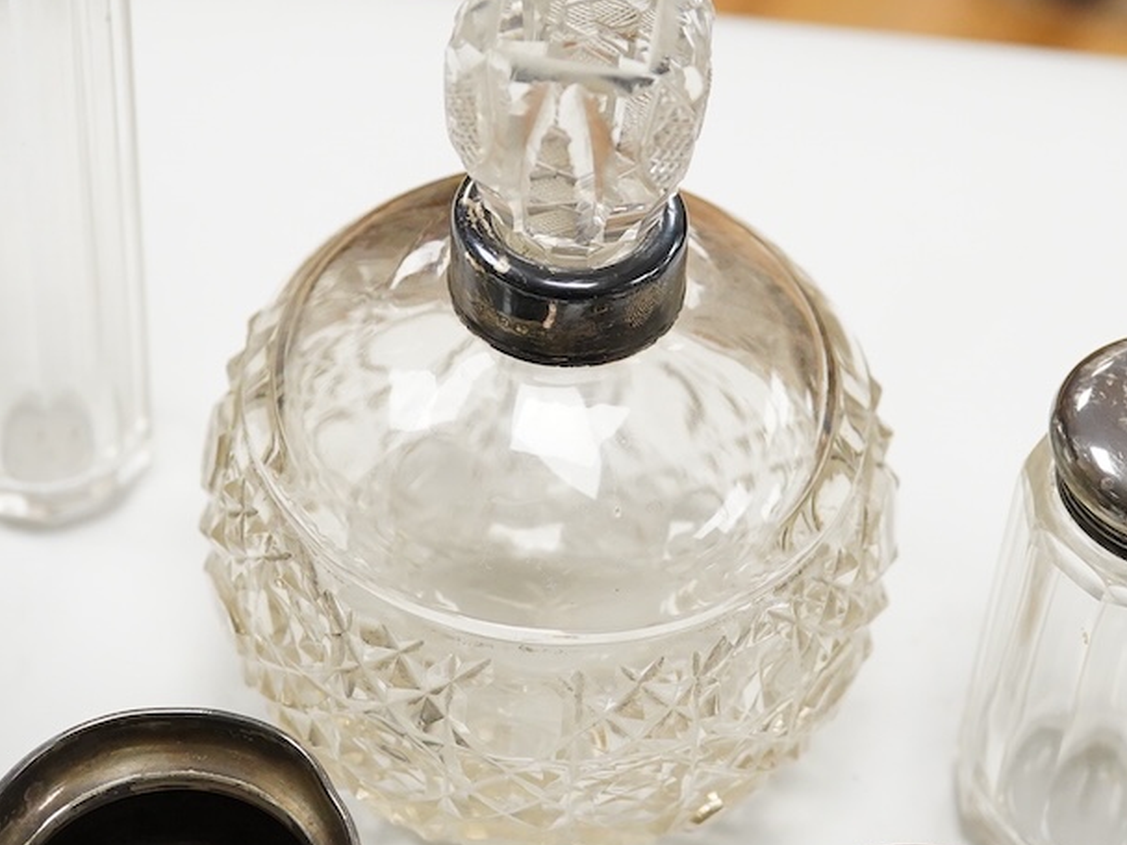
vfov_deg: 18.4
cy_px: 259
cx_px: 620
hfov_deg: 24.4
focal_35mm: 80
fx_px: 2605
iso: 2500
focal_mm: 30
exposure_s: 1/400
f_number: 6.3
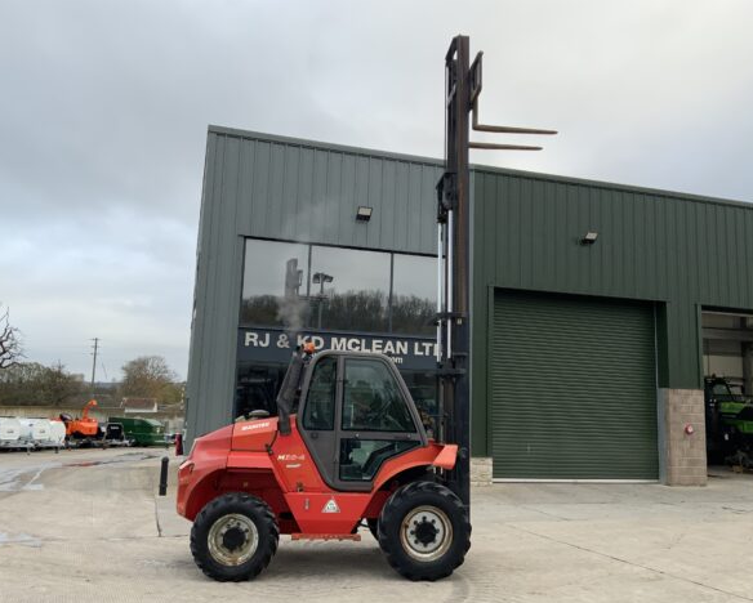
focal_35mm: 31
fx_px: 691
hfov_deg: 57.1
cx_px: 392
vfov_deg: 47.2
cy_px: 307
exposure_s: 1/169
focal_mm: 3
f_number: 1.8
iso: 16
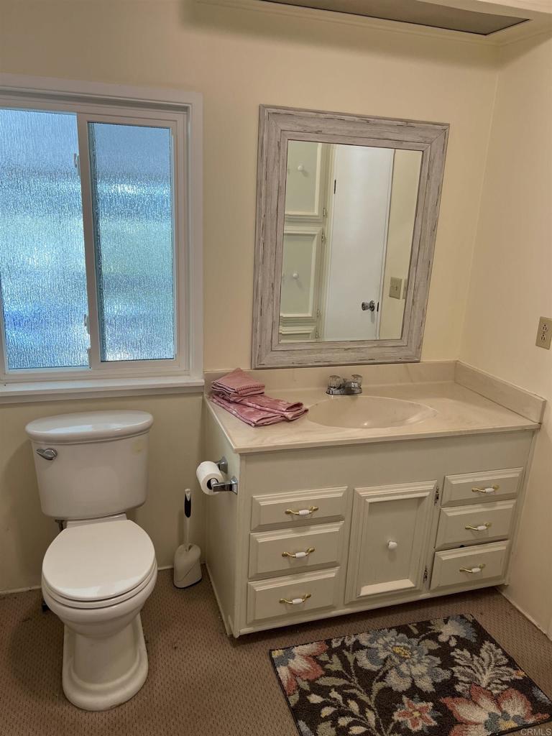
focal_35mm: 26
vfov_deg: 67.3
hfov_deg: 53.1
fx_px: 553
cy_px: 368
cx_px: 276
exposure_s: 1/120
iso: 80
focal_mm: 5.7
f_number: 1.5
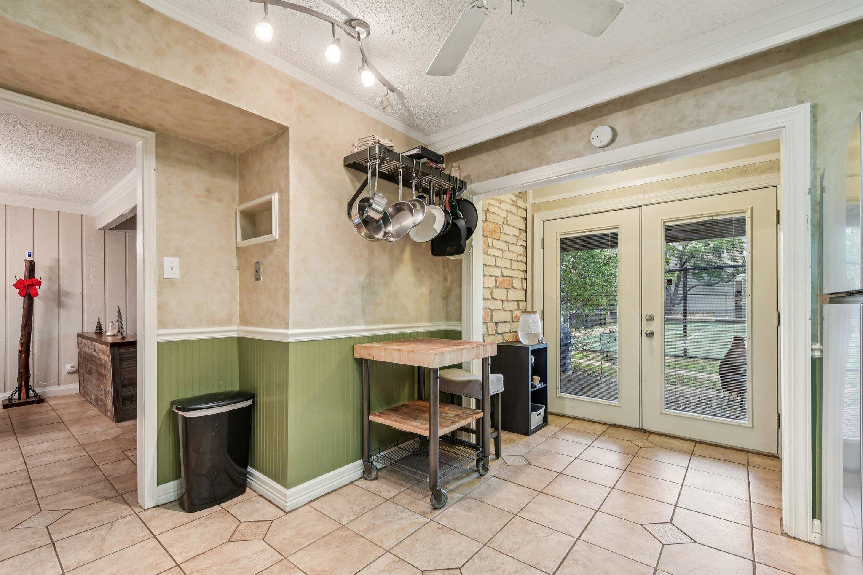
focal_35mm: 15
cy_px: 288
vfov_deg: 77.3
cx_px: 432
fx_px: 360
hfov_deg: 100.4
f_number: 8
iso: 400
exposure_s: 1/5
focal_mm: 10
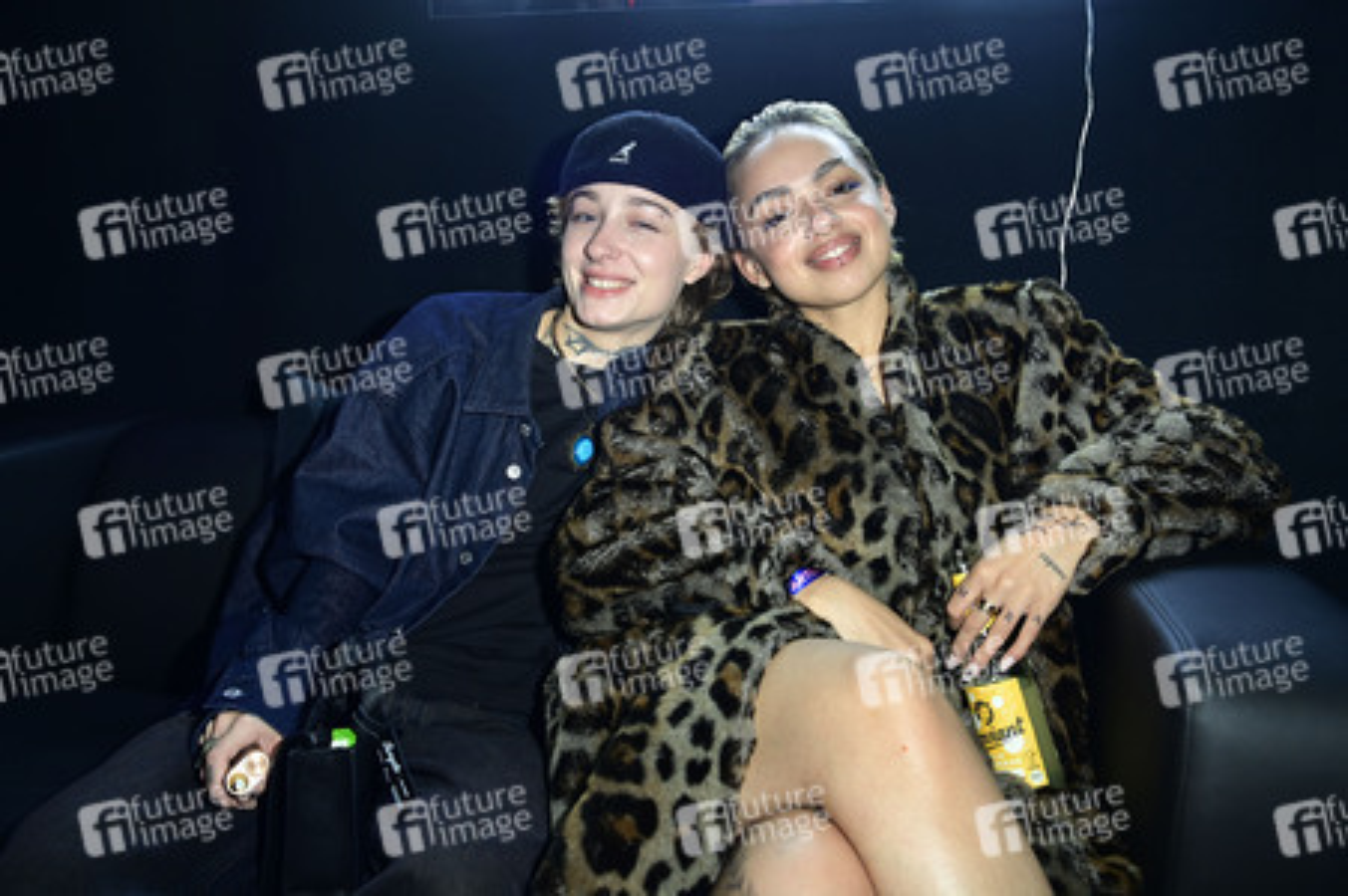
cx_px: 674
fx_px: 1160
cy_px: 448
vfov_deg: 42.3
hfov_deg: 60.3
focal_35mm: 31
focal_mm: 31
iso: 800
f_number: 5.6
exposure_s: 1/50
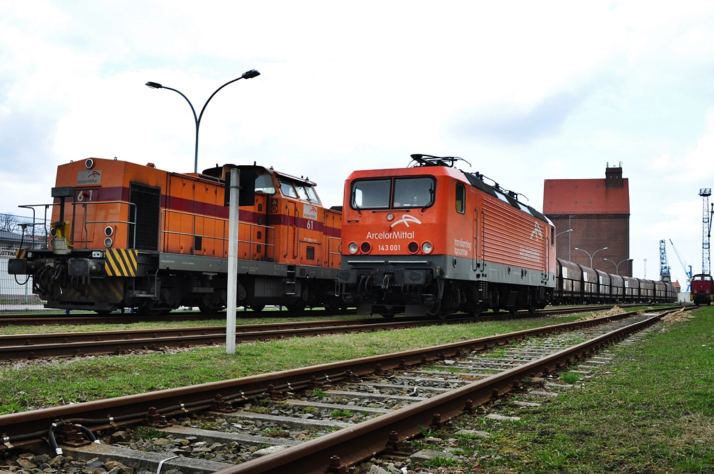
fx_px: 713
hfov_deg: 53.2
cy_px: 237
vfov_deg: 36.8
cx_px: 357
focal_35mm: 36
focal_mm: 24
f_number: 10
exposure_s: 1/80
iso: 200
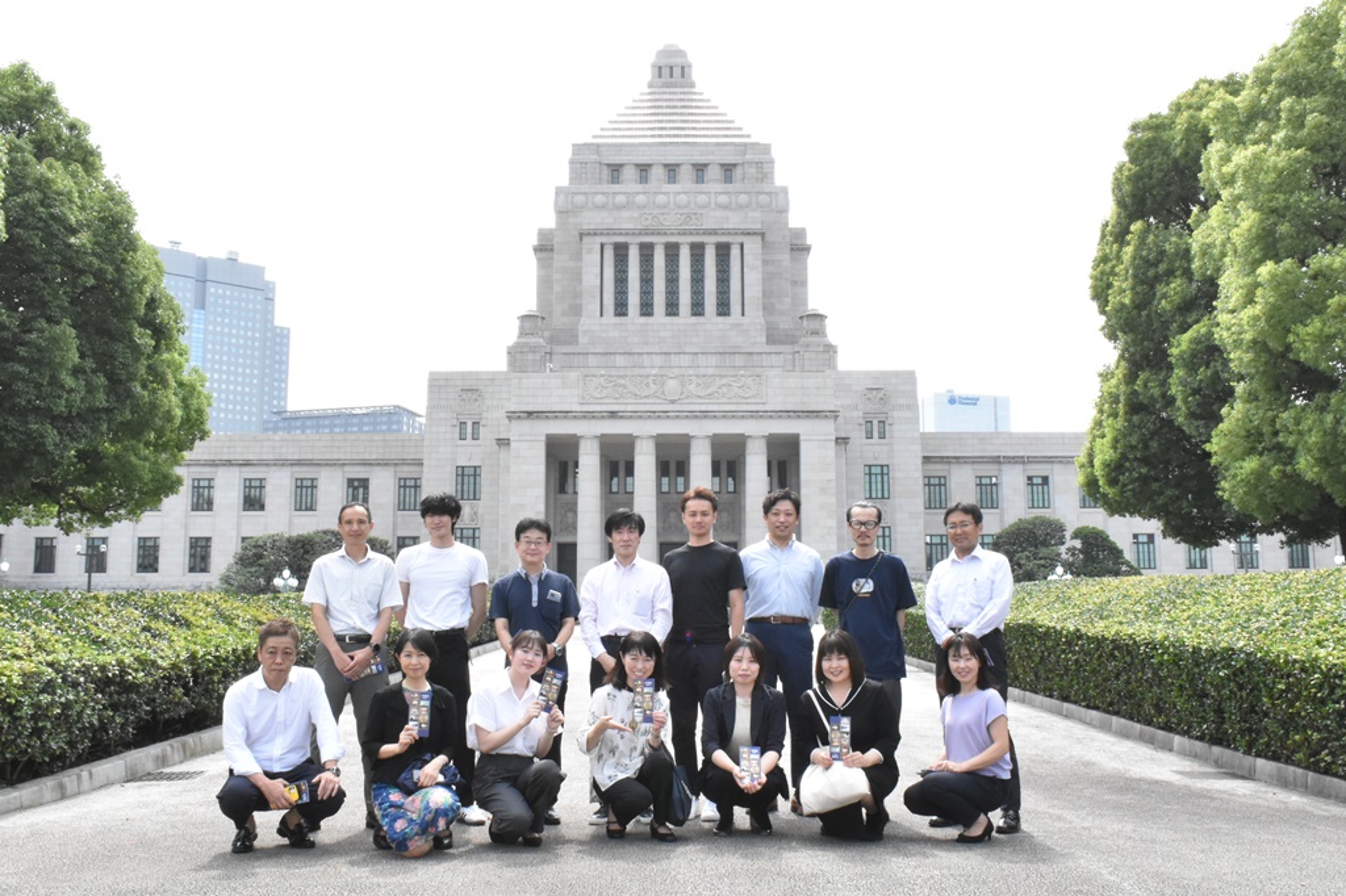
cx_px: 673
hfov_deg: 59.5
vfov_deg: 41.7
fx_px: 1177
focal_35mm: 32
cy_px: 448
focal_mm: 21
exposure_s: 1/320
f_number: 22
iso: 2500
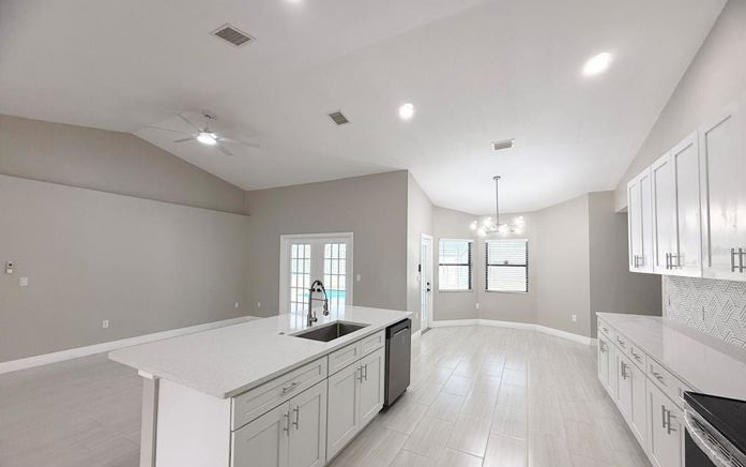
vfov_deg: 74.7
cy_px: 251
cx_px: 371
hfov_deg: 101.4
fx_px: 305
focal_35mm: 15
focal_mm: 2.22
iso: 100
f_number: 2.2
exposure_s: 1/120
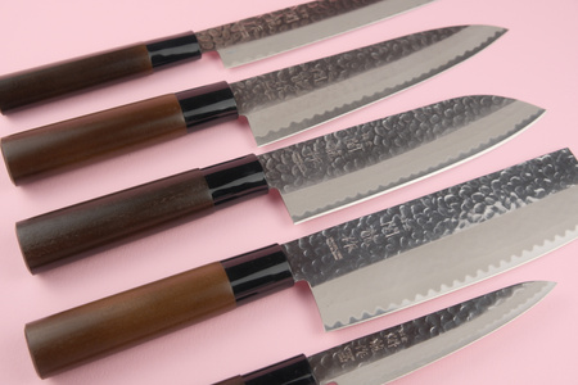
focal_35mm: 45
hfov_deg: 43.6
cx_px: 289
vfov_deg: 29.9
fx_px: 722
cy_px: 192
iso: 400
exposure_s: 1/125
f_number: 5.6
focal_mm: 30.2
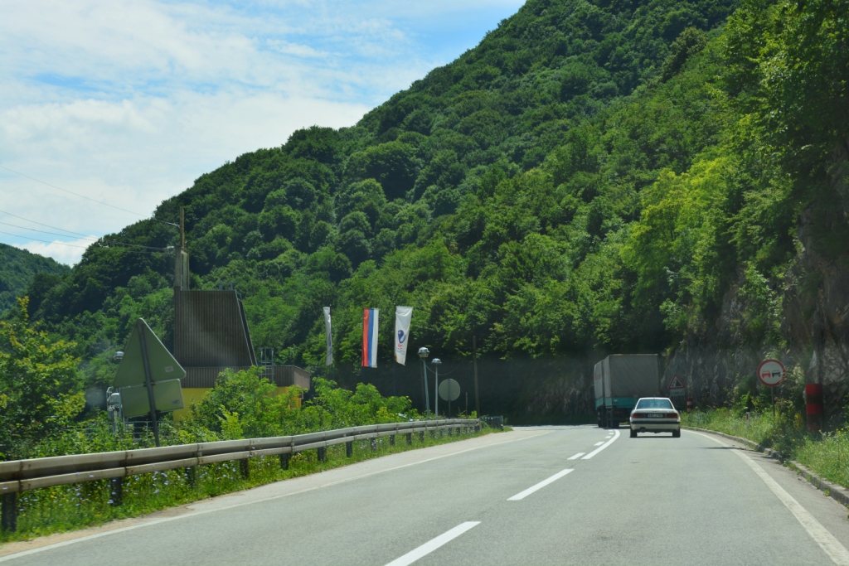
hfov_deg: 27.0
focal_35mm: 75
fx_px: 1769
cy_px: 283
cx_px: 424
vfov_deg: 18.2
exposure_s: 1/250
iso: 200
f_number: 9
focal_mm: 50
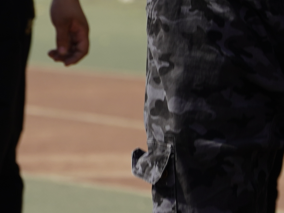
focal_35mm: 1159
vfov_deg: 1.3
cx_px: 260
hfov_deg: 1.7
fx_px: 9512
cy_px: -351
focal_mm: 200
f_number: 6.3
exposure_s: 1/400
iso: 100
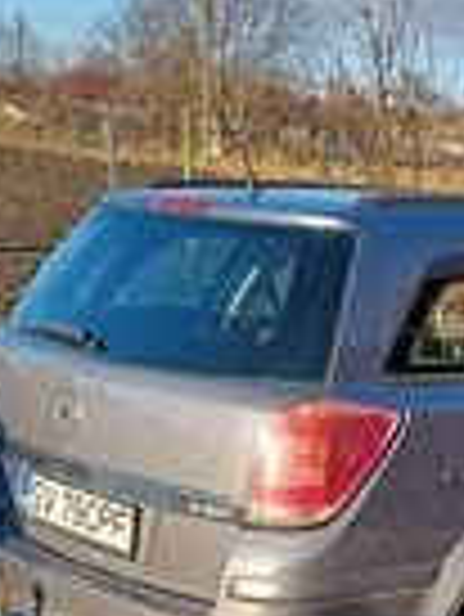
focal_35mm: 73
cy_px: 562
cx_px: 496
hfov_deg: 19.4
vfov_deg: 25.8
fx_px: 1303
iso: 32
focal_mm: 4.6
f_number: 1.8
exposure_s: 1/185
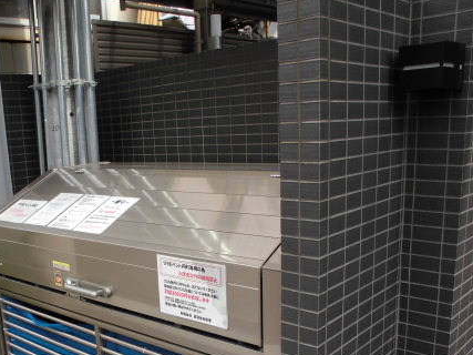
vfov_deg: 36.0
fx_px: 533
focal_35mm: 39
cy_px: 264
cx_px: 155
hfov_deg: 47.1
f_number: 3.5
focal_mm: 4.6
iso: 100
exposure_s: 1/200
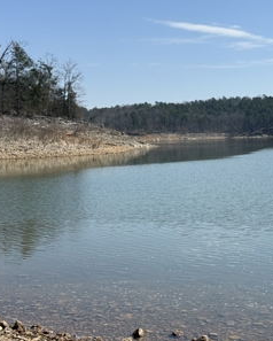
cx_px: 179
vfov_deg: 30.0
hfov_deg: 24.1
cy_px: 171
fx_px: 636
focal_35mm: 63
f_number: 1.78
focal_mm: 6.76
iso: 100
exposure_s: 1/9901
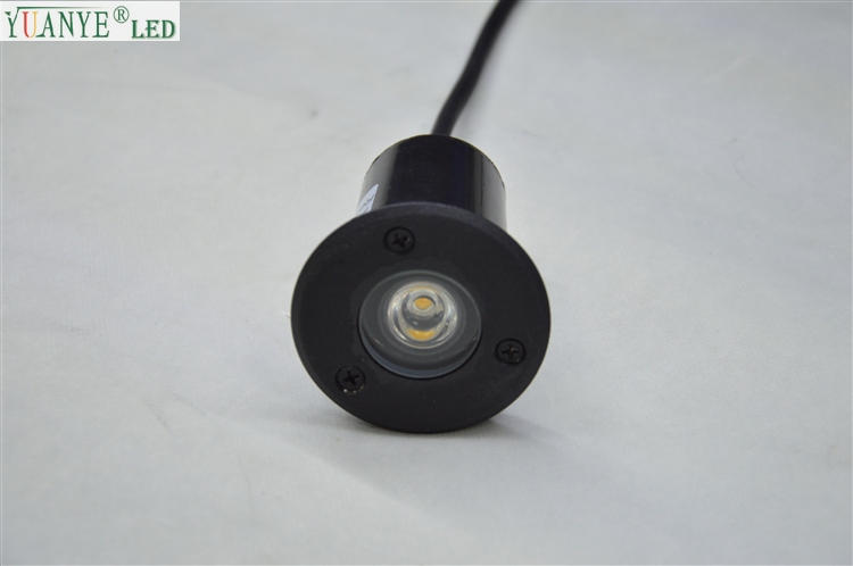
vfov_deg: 14.7
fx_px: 2201
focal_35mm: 93
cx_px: 426
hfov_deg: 21.9
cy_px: 283
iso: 400
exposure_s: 1/50
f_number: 5.3
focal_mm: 62
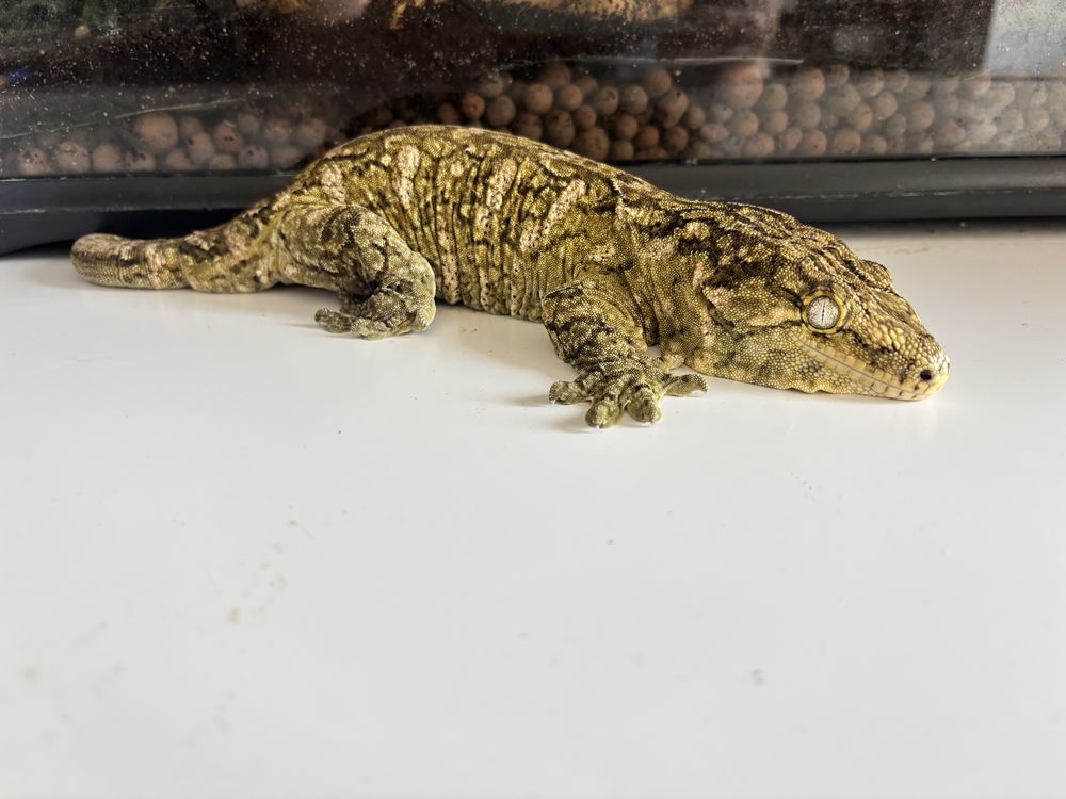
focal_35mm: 26
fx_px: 801
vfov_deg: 53.1
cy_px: 400
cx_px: 533
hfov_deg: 67.3
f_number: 1.6
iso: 125
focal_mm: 5.96
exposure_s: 1/100
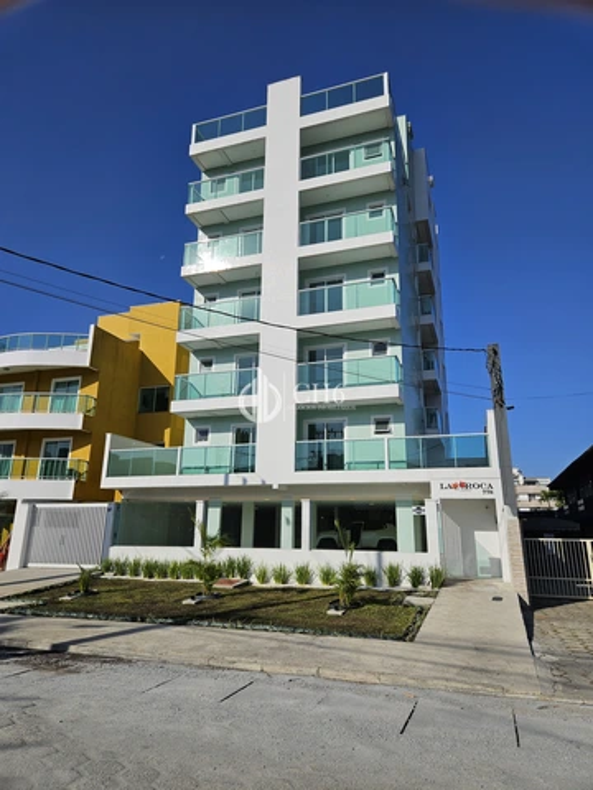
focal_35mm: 23
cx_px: 296
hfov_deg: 58.9
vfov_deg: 73.9
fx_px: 525
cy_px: 395
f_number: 1.8
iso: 25
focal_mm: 5.4
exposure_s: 1/3956
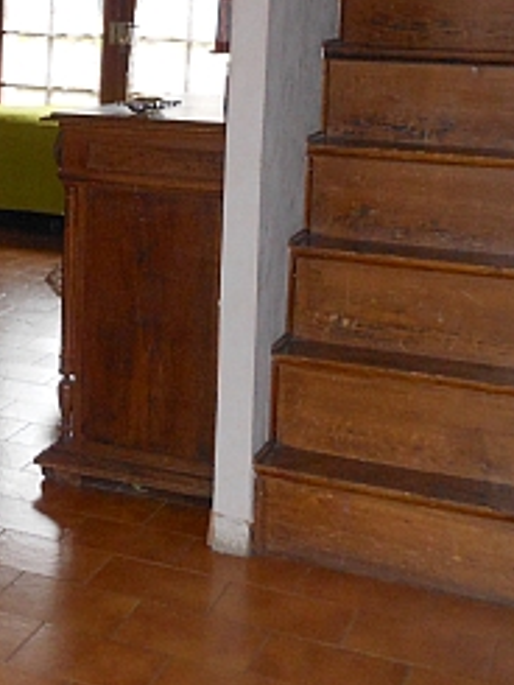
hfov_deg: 18.4
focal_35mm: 73
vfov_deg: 26.1
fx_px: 1444
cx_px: -198
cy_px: 115
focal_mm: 5
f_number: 3.7
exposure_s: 1/25
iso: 200
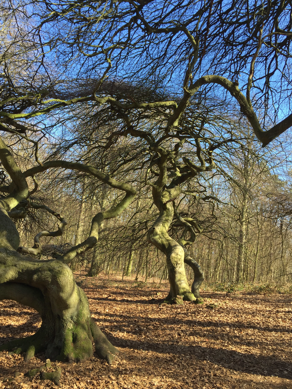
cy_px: 194
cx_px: 146
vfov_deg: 61.7
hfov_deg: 48.2
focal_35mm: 29
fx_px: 326
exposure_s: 1/395
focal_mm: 4.15
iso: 32
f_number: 2.2
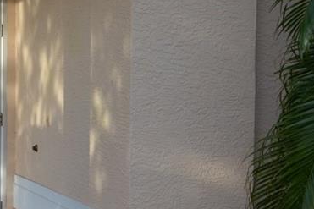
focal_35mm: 91
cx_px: -60
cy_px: 118
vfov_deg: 15.0
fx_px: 793
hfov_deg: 20.9
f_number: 5.6
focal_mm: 22
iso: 100
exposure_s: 1/125
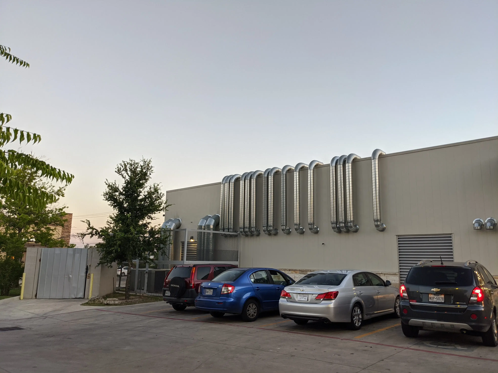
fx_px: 388
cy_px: 186
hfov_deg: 65.3
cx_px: 249
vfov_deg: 51.4
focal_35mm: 27
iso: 81
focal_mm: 4.38
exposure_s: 1/103
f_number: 1.73
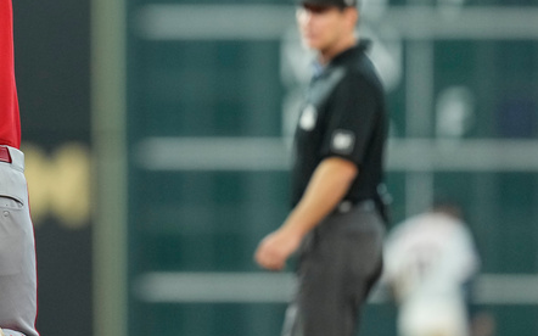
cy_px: 44
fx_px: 13838
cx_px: 29
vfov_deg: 1.4
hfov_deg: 2.2
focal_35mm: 944
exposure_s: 1/2000
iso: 2500
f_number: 2.8
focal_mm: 400
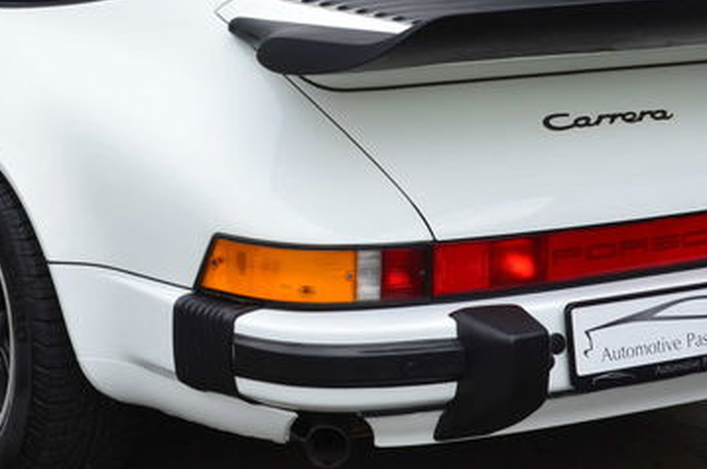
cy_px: 154
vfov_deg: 12.5
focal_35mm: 109
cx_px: 238
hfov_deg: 18.7
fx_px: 2137
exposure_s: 1/60
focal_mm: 34
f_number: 10
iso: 280
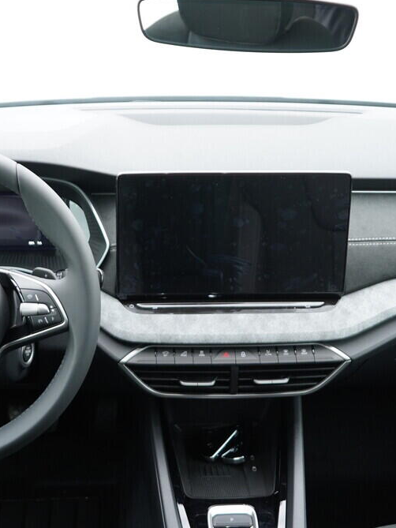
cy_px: 267
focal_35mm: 53
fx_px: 808
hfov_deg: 27.4
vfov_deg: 36.2
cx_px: 136
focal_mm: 24
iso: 400
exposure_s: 1/40
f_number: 2.8
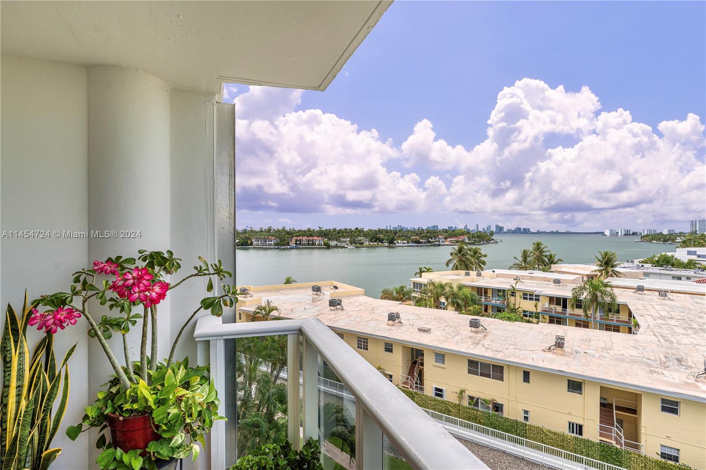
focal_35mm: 17
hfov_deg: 93.3
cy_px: 235
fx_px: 333
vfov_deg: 70.4
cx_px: 353
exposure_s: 1/160
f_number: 8
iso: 200
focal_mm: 17
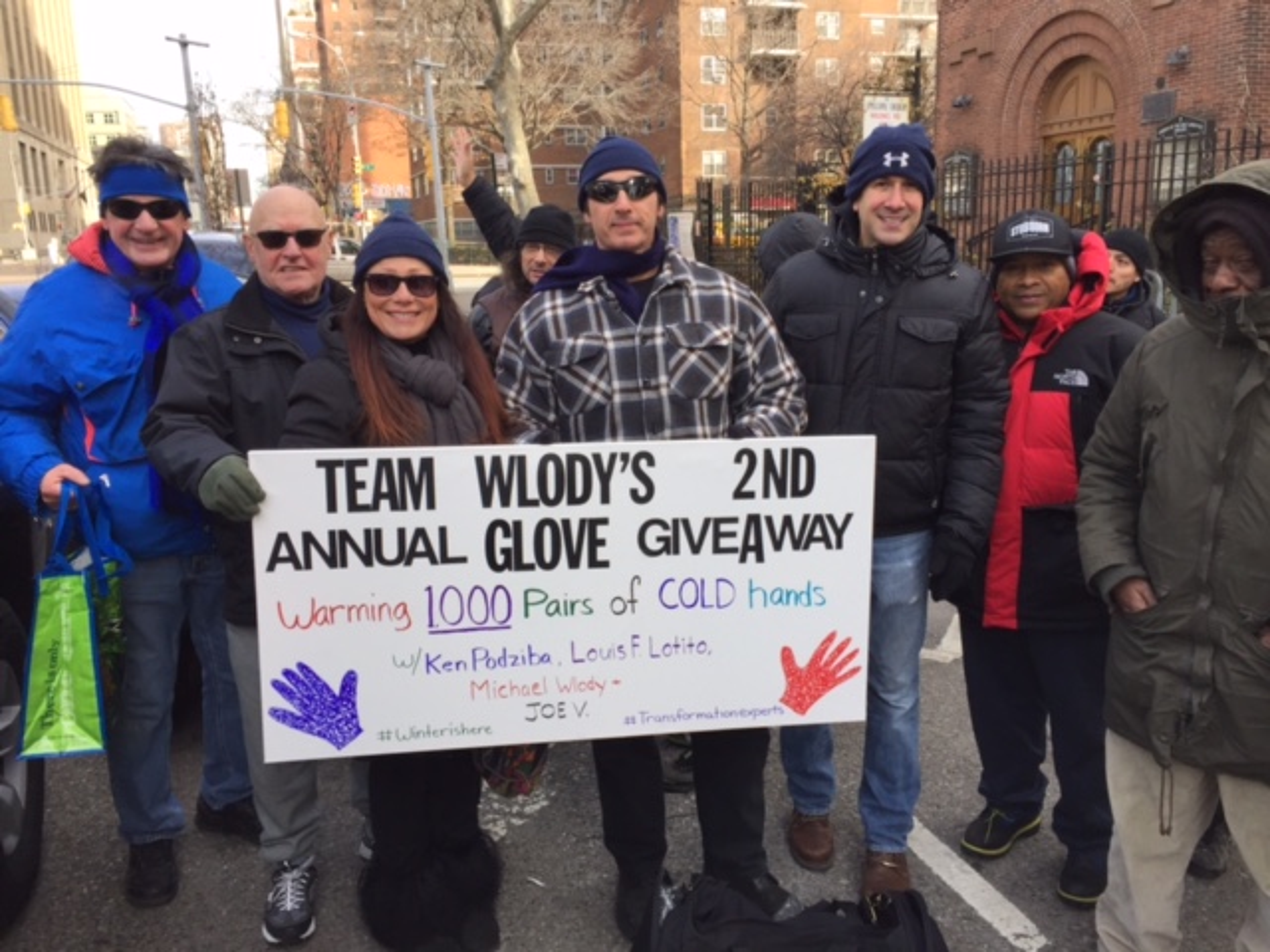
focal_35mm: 29
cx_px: 635
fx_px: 1064
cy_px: 476
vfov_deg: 48.2
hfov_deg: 61.7
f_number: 2.2
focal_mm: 4.15
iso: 32
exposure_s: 1/332
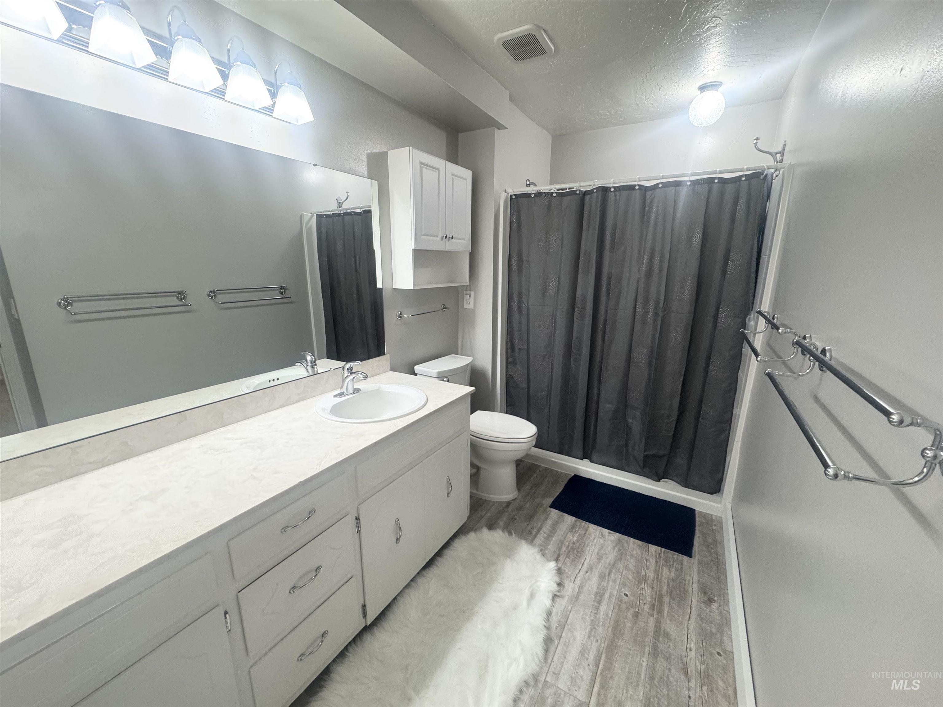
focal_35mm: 14
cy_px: 354
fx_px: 381
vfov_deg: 85.7
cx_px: 472
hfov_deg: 102.1
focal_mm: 2.22
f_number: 2.2
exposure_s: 1/60
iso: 160
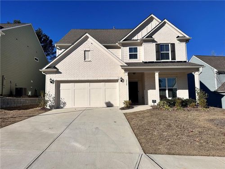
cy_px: 84
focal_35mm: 24
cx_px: 112
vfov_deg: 56.8
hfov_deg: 71.6
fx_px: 156
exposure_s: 1/12048
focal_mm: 6.86
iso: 80
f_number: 1.78
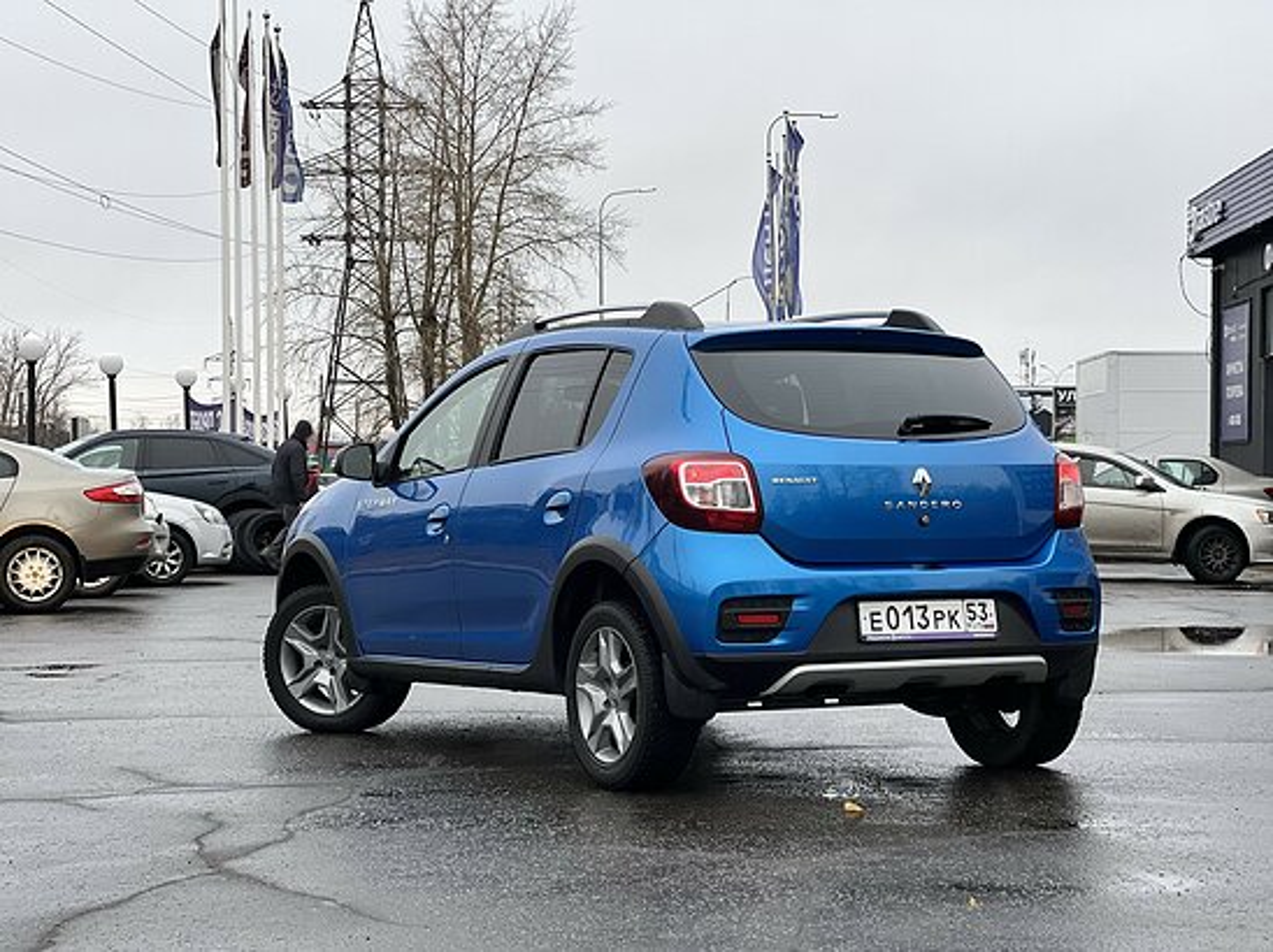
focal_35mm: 77
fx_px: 2829
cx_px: 636
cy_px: 476
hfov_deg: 25.4
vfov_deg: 19.1
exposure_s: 1/121
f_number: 2.8
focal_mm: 9
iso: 64
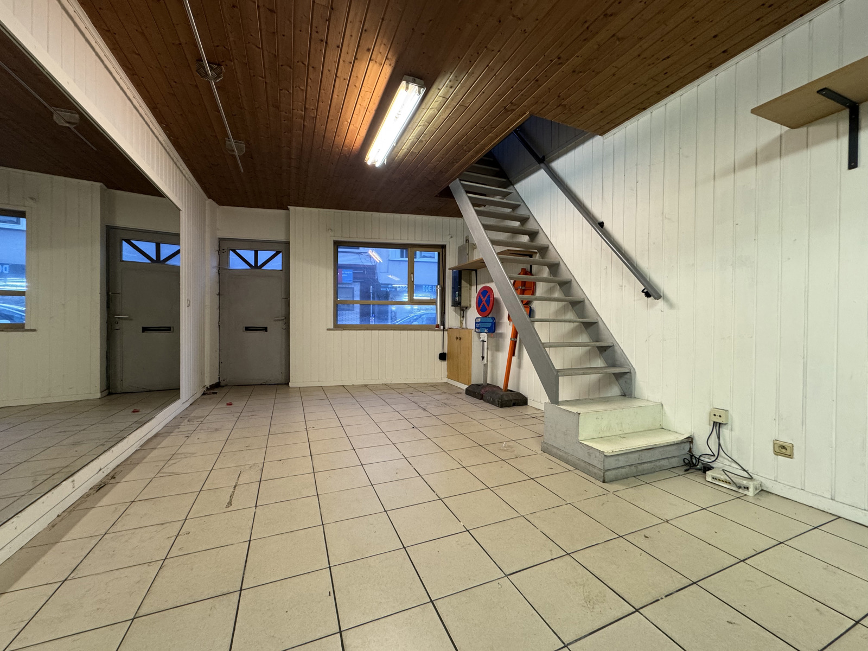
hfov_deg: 102.1
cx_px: 434
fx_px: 351
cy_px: 326
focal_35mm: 14
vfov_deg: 85.7
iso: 200
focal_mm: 2.22
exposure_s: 1/50
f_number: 2.2
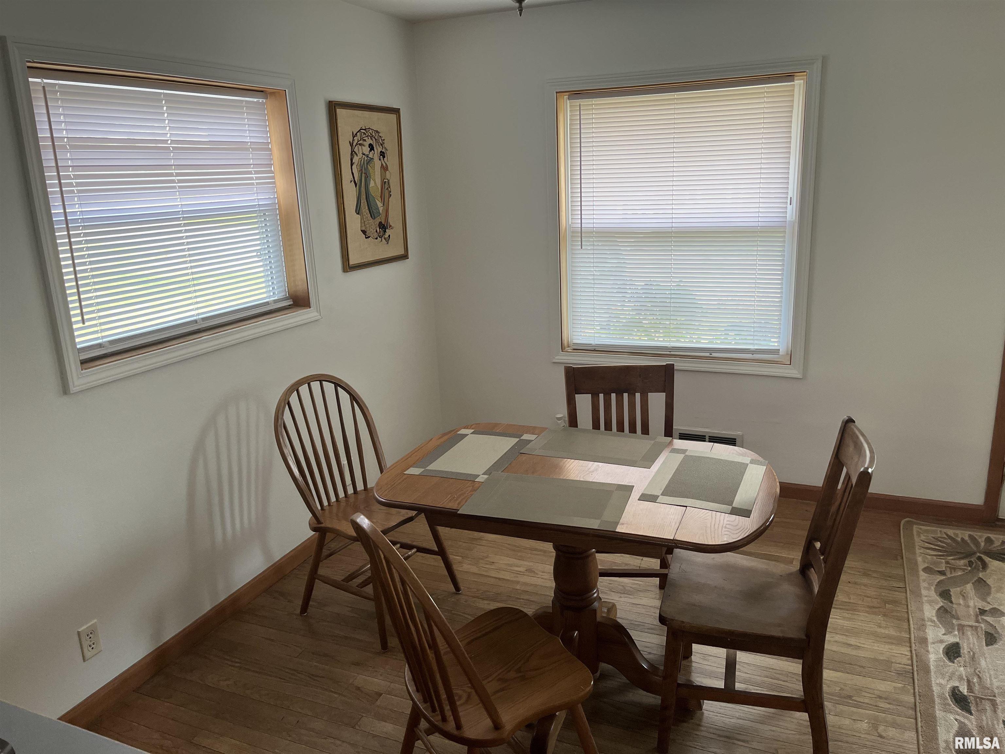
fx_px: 755
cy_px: 377
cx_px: 502
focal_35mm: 26
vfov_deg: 53.1
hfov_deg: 67.3
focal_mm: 5.1
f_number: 1.6
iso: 100
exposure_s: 1/121
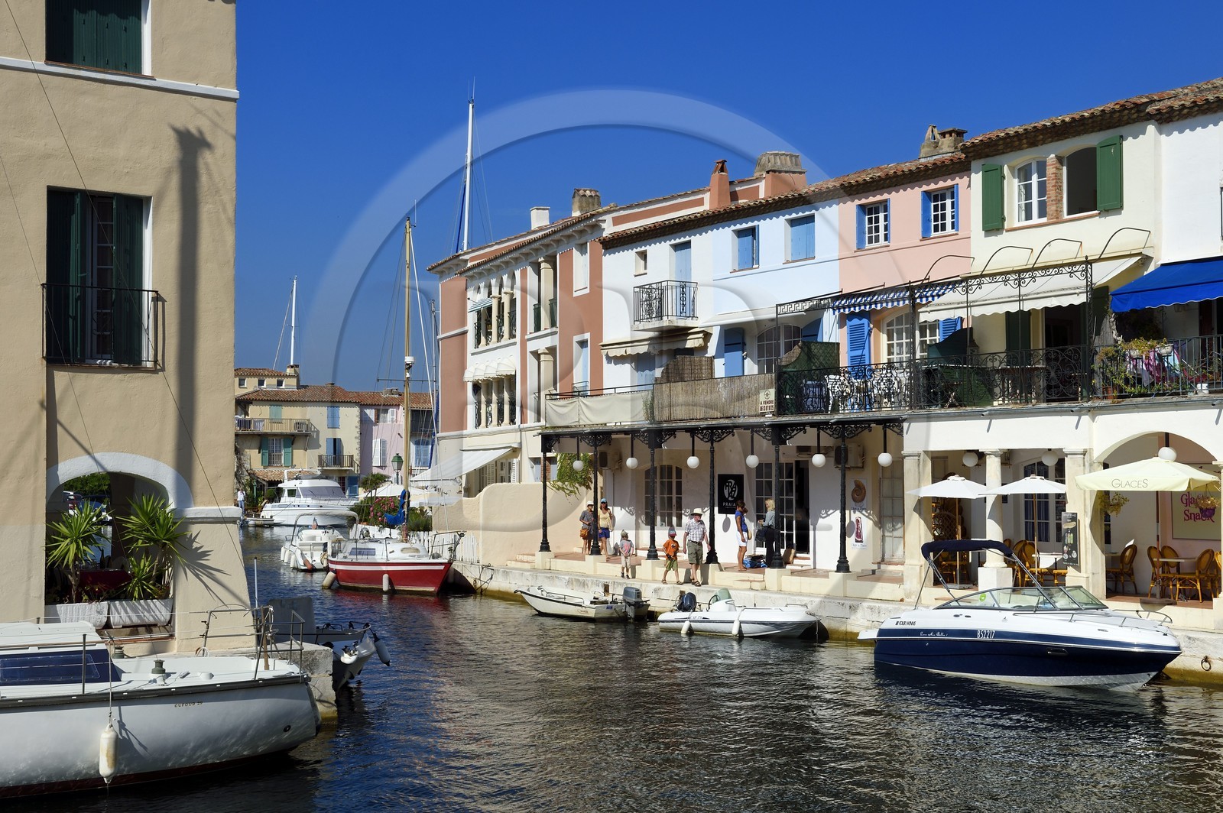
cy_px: 406
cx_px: 612
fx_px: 1494
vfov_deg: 30.5
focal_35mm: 44
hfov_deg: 44.5
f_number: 16
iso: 200
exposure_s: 1/250
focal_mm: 44
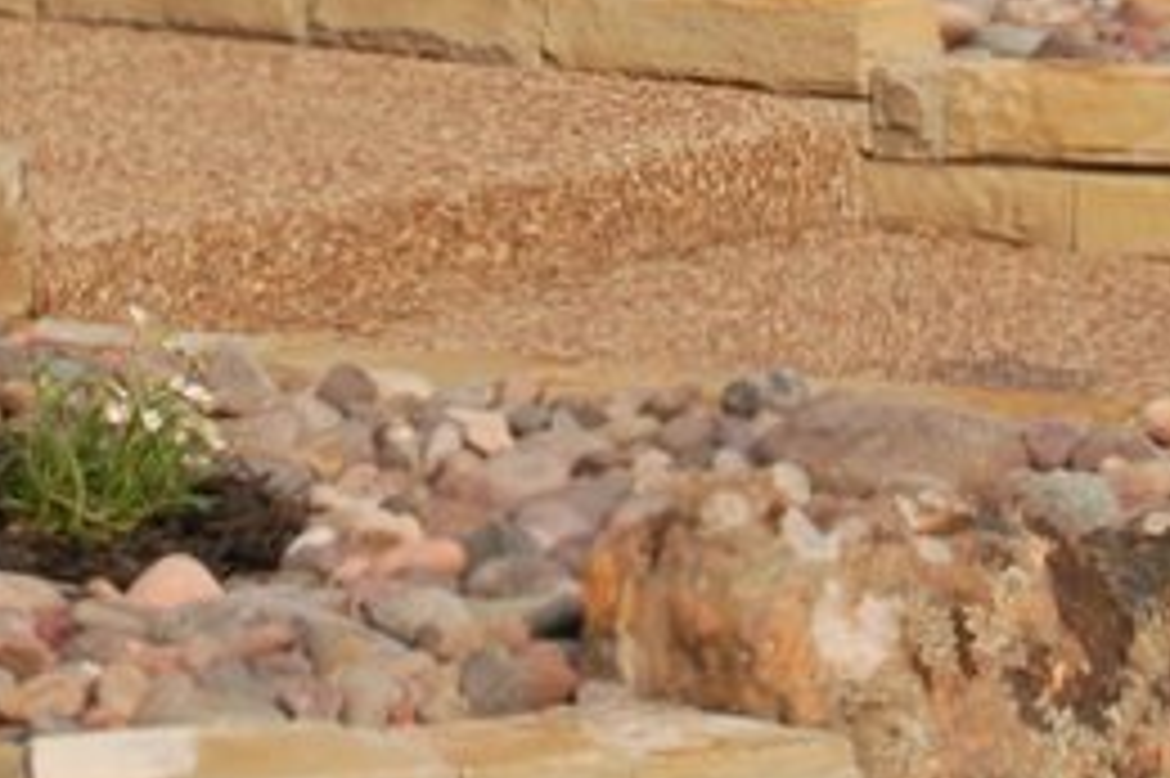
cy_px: -456
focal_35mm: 207
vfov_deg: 6.5
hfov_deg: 9.9
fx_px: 6722
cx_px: 342
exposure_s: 1/320
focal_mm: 35
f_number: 9
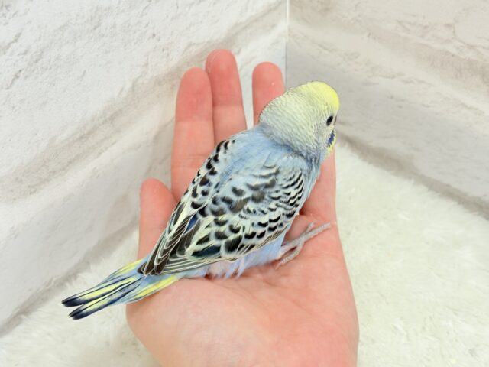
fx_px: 735
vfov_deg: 28.0
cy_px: 184
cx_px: 244
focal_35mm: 52
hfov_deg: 36.8
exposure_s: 1/50
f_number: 1.6
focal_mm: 5.96
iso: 64
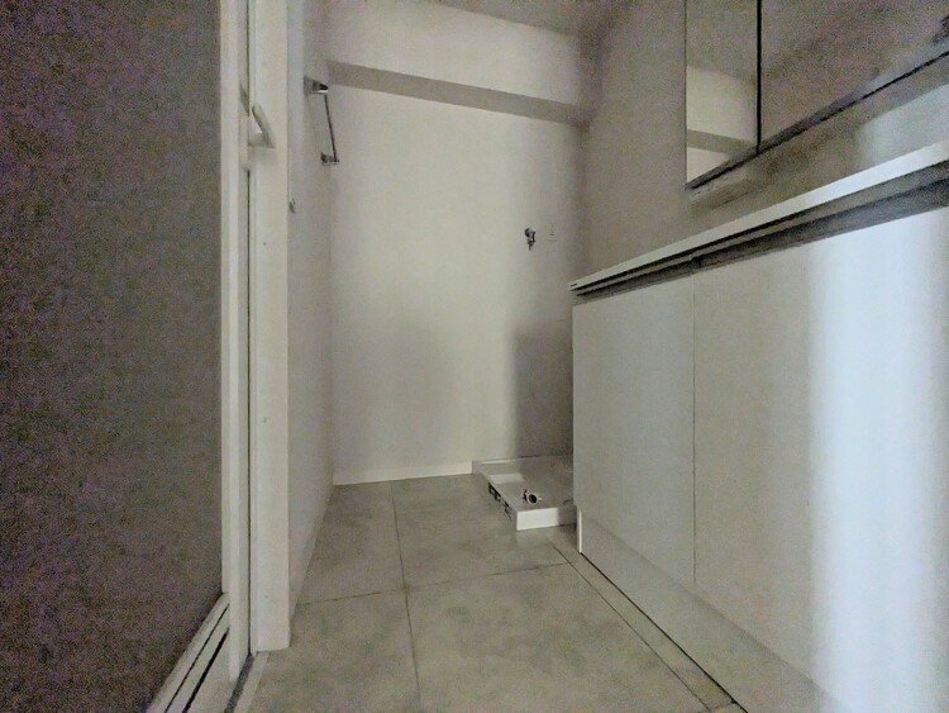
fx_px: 384
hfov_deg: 102.0
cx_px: 474
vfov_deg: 85.7
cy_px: 356
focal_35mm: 14
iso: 191
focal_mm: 1.83
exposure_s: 1/50
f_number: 2.2
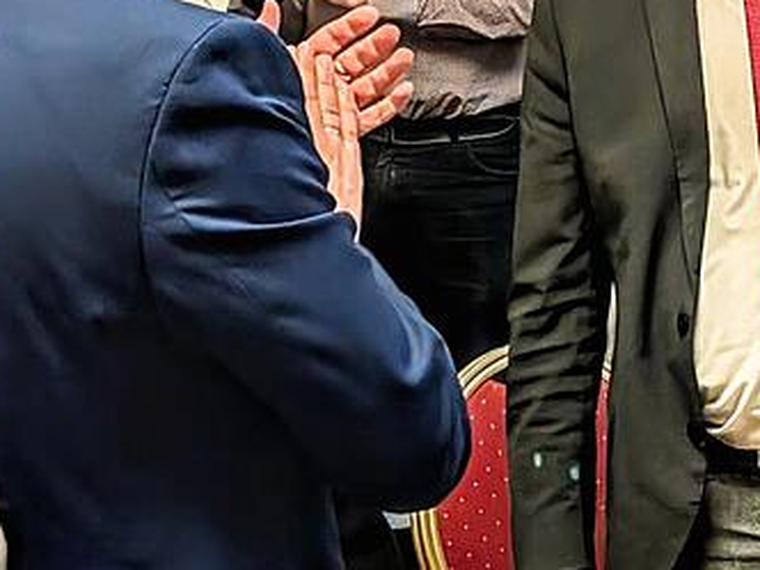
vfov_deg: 12.4
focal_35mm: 118
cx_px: 778
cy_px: -25
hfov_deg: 16.3
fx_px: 2591
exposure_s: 1/100
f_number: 1.68
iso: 474
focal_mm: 6.9
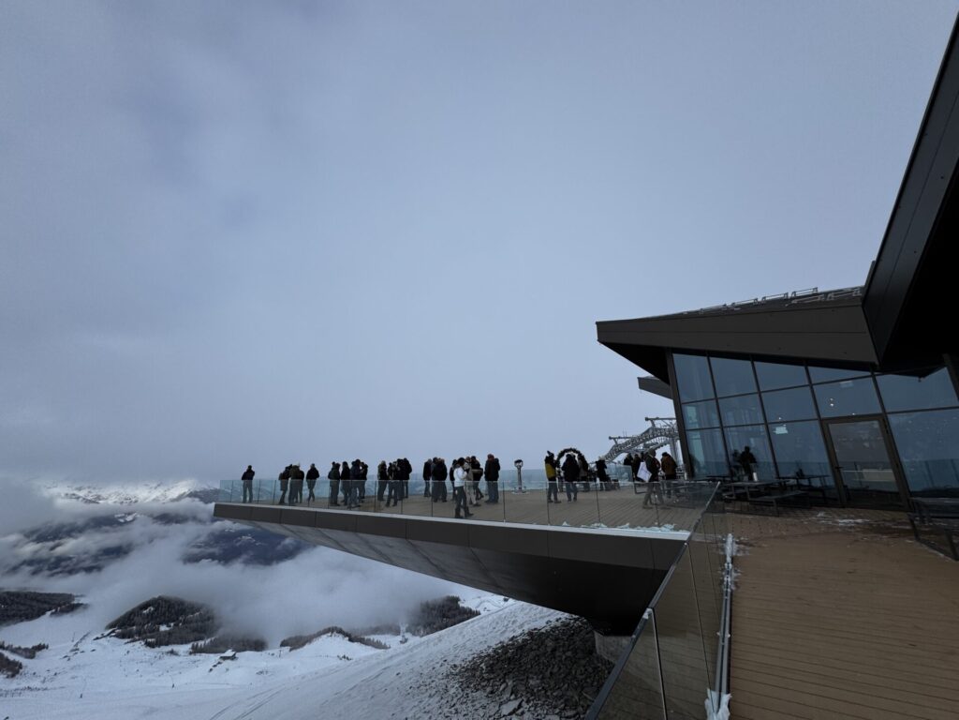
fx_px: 388
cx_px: 480
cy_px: 360
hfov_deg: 102.1
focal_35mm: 14
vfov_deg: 85.7
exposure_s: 1/831
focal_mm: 2.22
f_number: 2.2
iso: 50
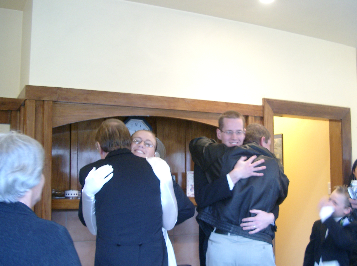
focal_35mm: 44
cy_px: 151
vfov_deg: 32.7
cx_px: 211
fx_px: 452
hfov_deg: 42.9
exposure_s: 1/13
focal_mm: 7.6
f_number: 2.6
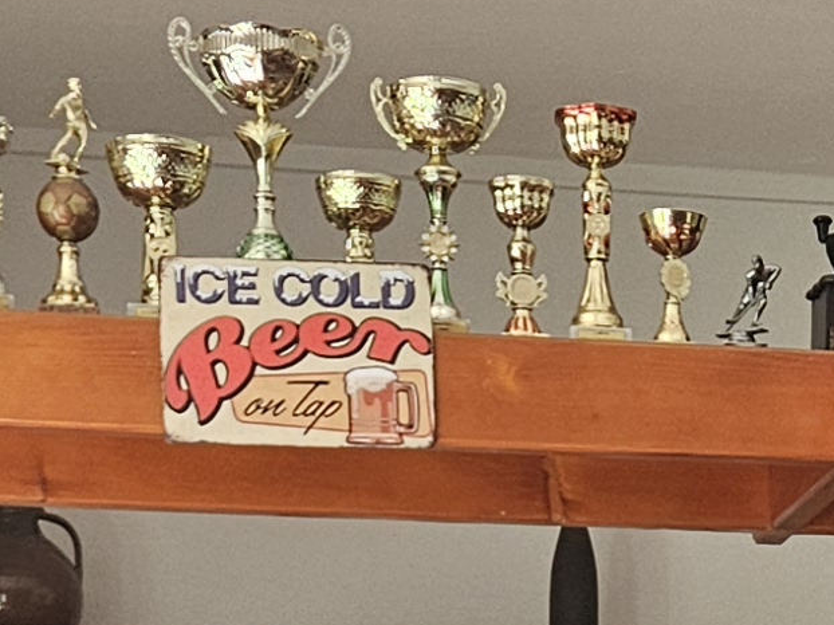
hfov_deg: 13.2
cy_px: 1412
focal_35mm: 148
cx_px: 826
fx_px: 3564
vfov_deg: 9.2
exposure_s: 1/100
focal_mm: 5.4
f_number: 1.8
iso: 125
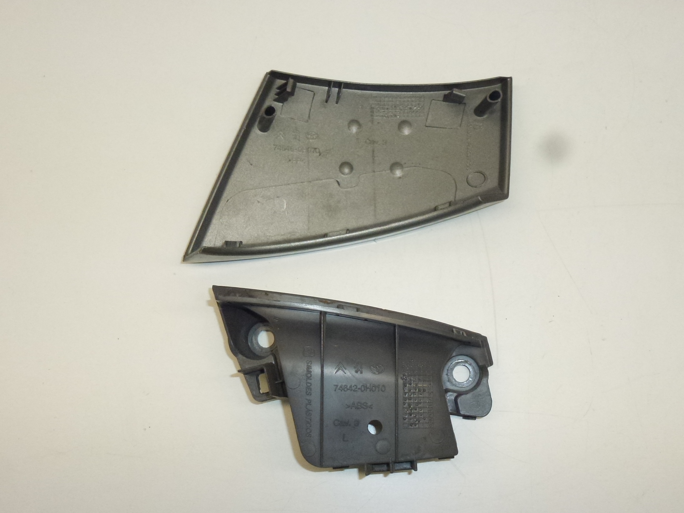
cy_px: 264
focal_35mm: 47
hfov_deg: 40.4
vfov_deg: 30.9
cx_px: 360
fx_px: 929
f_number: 3.9
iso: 400
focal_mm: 7.4
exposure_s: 1/400
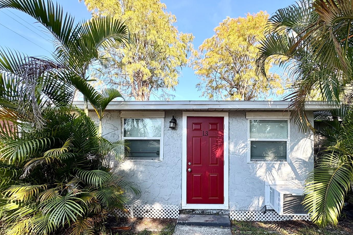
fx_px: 167
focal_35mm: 17
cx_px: 205
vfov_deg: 69.1
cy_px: 150
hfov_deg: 92.5
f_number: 2.2
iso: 64
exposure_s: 1/435
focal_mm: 2.22
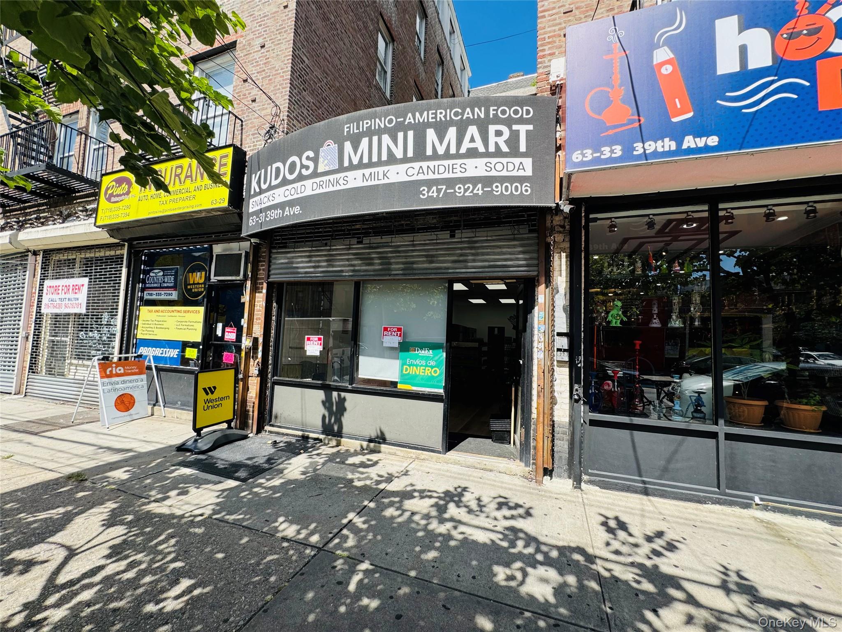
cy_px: 316
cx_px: 421
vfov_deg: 85.7
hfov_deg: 102.1
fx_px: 341
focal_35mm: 14
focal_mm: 2.22
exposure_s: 1/641
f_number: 2.2
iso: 50
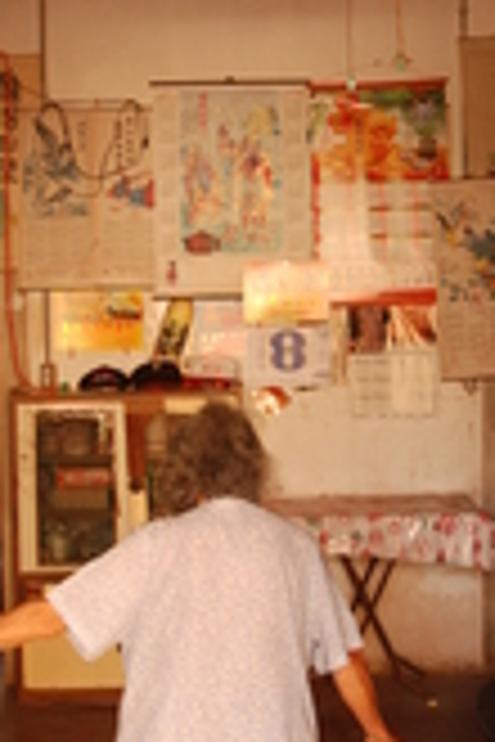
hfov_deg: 7.5
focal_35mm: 183
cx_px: 328
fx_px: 3781
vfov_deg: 11.2
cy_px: 288
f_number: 4
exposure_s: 1/60
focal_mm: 45
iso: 500
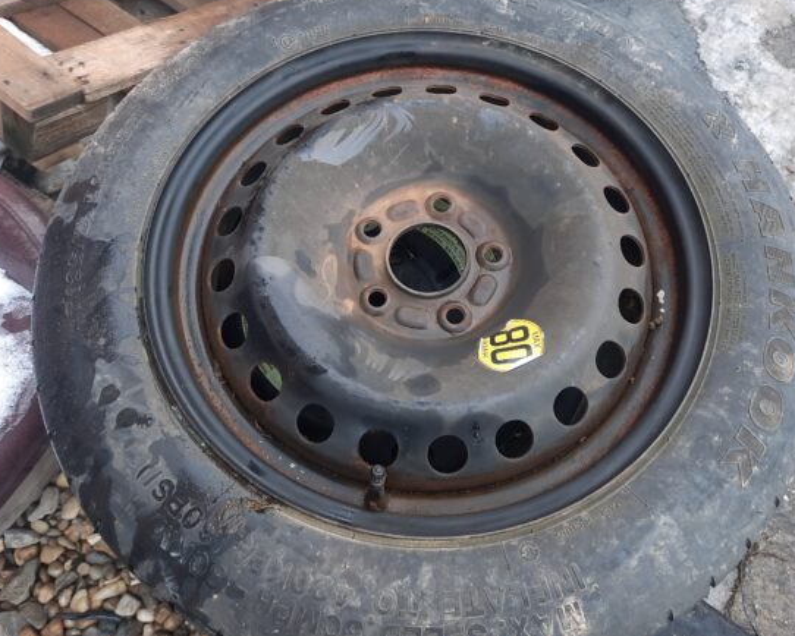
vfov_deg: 53.2
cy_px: 308
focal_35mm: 27
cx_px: 418
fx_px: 636
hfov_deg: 64.0
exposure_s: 1/50
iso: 80
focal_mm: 4.6
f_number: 2
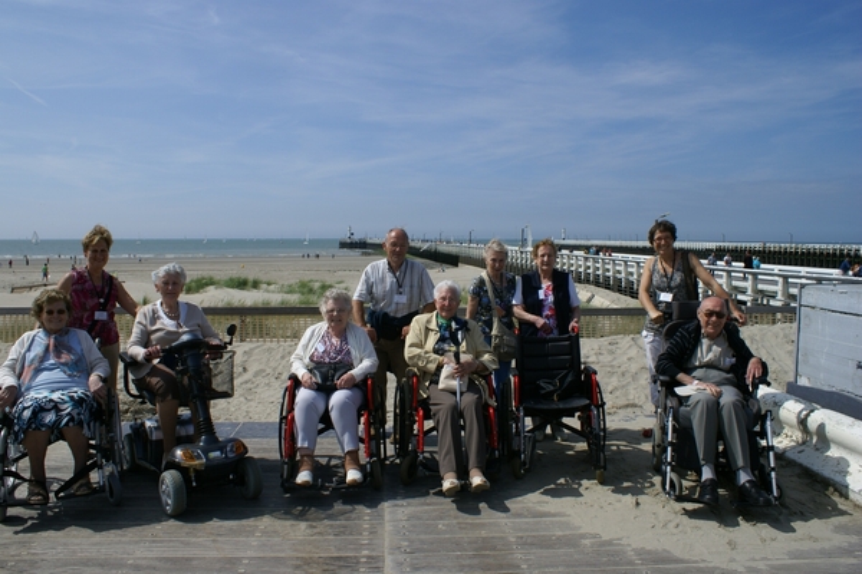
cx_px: 431
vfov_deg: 47.9
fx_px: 646
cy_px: 287
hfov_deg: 67.4
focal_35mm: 27
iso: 100
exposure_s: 1/400
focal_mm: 18
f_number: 10
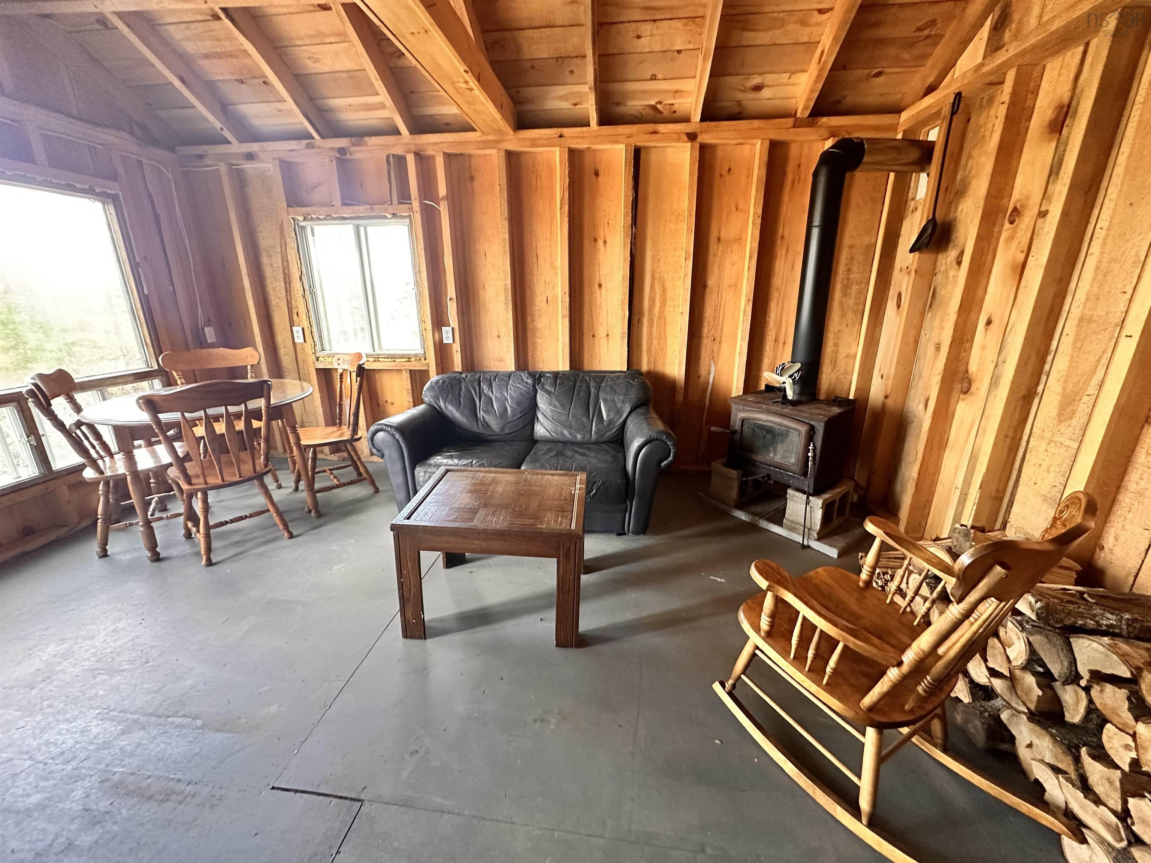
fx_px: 466
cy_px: 432
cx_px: 576
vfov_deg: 85.7
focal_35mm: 14
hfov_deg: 102.1
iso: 640
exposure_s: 1/60
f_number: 2.2
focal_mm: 2.22
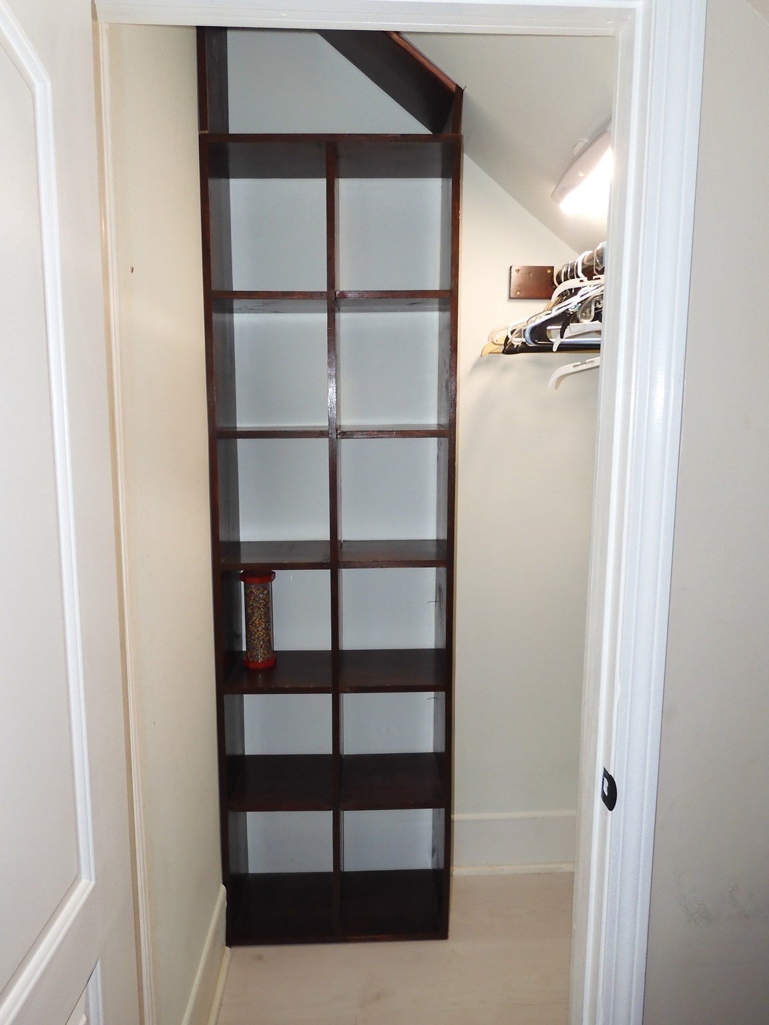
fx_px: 711
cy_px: 512
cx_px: 384
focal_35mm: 24
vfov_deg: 71.6
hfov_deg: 56.8
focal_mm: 4.3
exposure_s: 1/30
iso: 200
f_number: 3.4
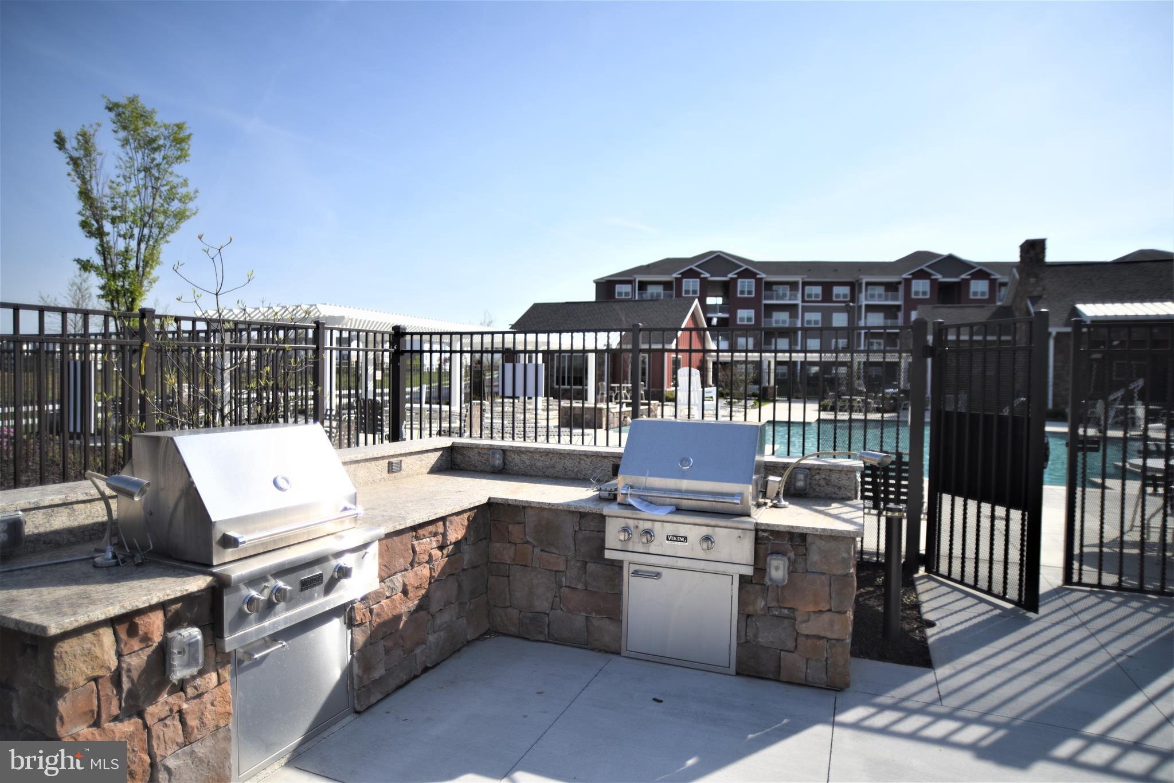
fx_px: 652
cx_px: 587
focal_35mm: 20
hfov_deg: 84.0
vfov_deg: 61.9
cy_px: 392
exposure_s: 1/8000
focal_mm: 20
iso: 160
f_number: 1.8
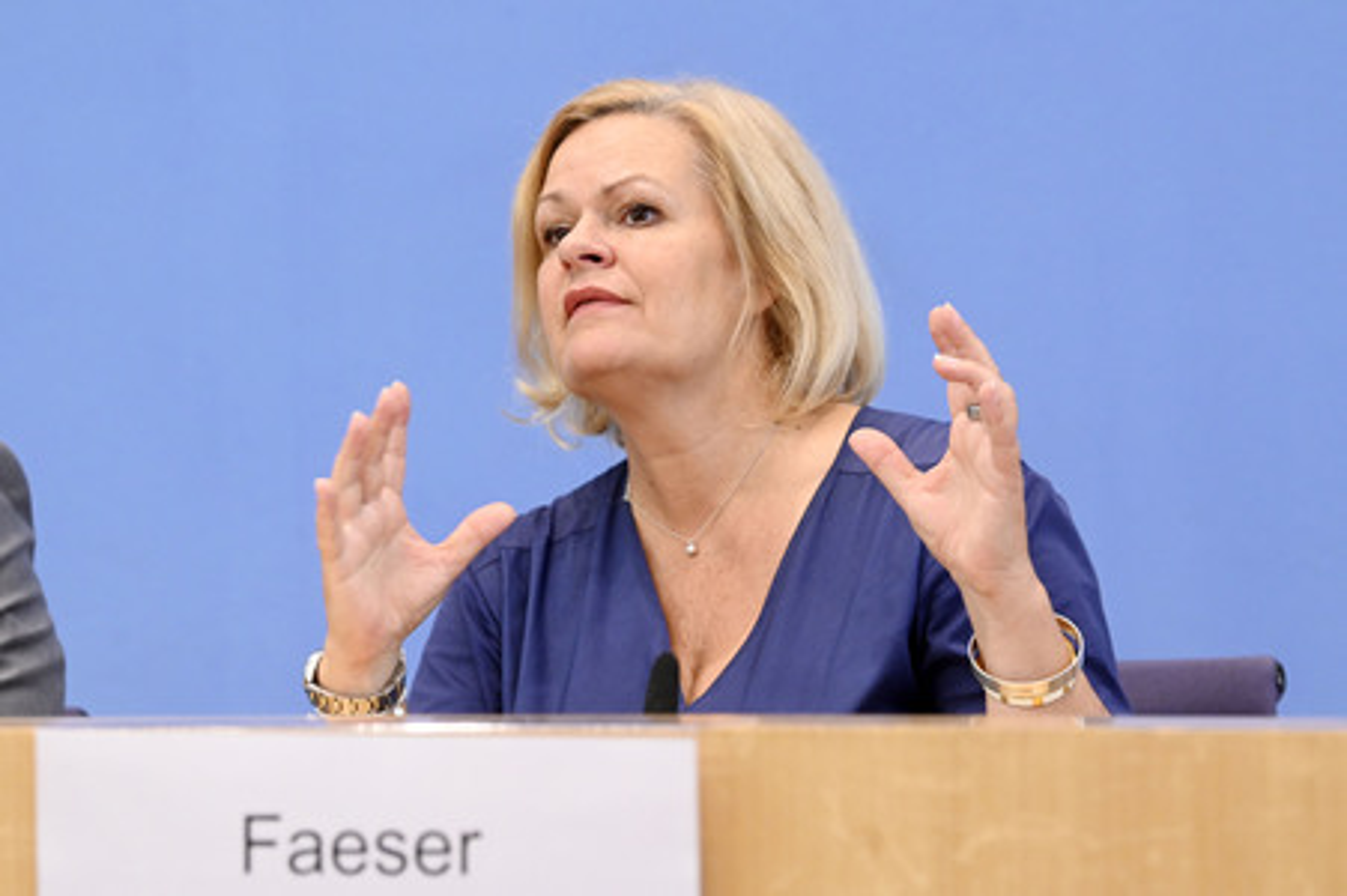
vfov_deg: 14.4
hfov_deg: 21.5
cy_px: 448
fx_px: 3552
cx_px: 674
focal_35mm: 95
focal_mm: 95
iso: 4000
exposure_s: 1/400
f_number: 6.3
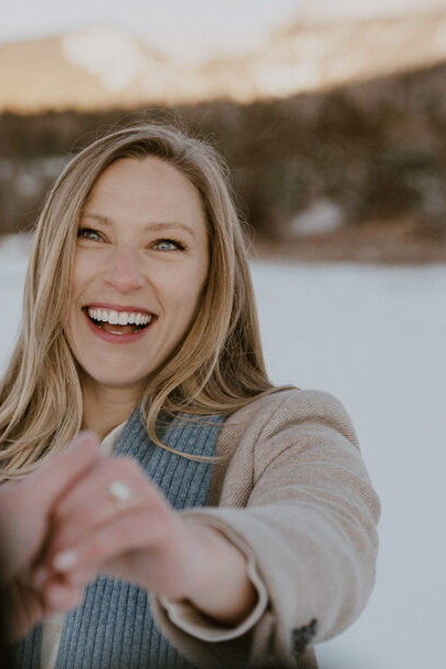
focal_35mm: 93
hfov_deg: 14.6
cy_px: 368
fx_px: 1728
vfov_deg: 21.9
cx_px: 83
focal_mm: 55
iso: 200
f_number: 2.8
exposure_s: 1/500
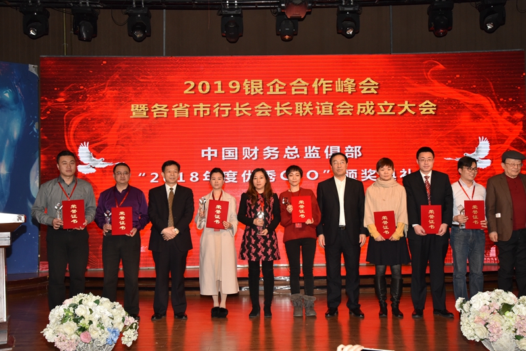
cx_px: 263
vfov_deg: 30.5
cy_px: 176
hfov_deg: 44.5
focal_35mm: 44
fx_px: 643
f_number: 9
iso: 2500
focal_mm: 44
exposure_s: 1/160
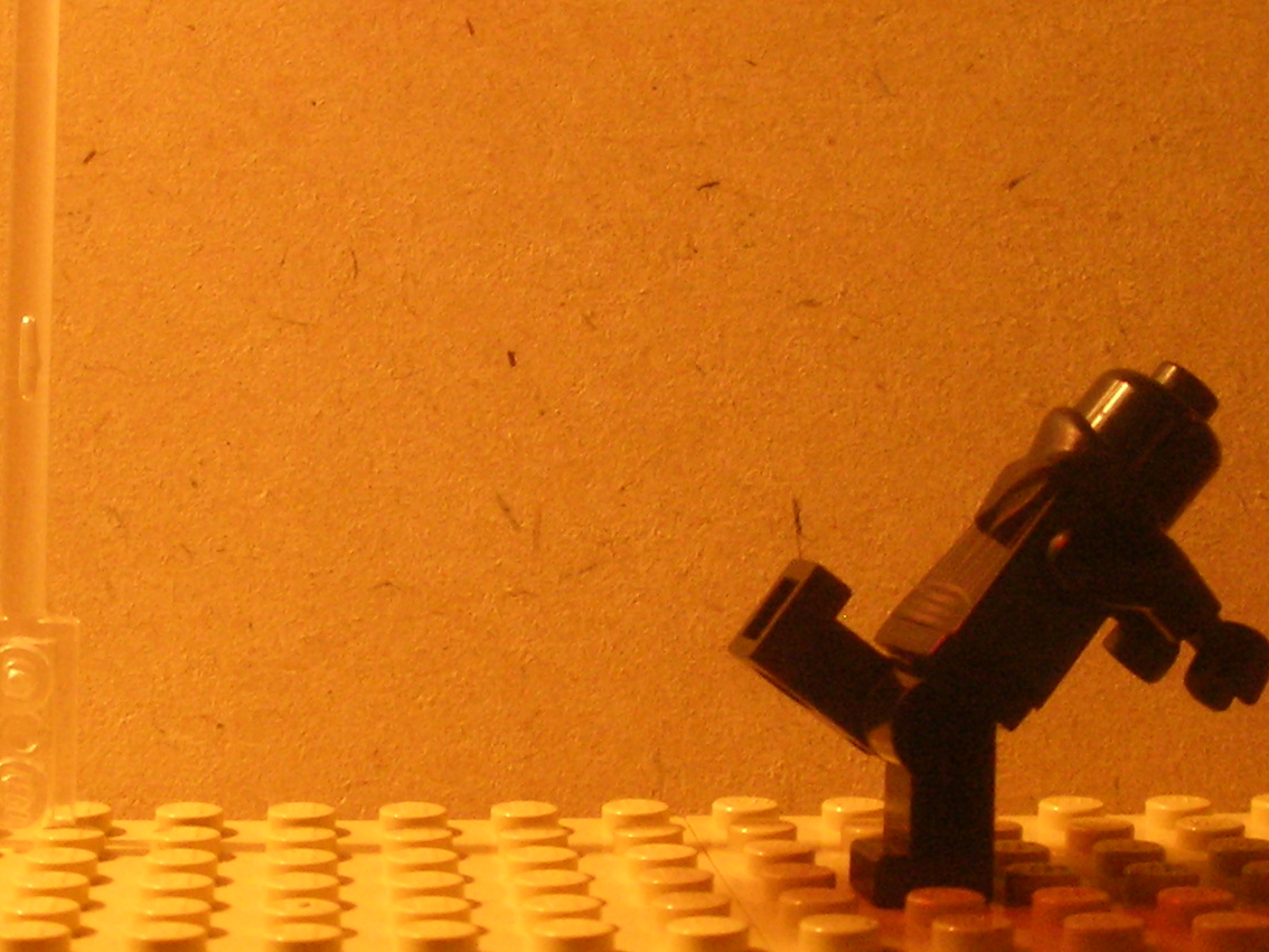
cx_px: 347
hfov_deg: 24.2
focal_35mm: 80
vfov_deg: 18.4
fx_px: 2933
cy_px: 282
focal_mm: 5.8
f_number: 3
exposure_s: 1/3.1
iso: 200
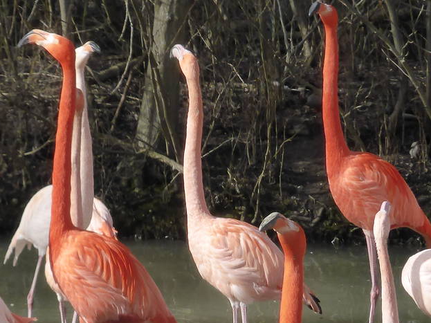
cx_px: -22
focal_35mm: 190
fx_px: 2365
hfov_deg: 10.3
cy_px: 221
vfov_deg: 7.8
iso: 200
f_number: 5
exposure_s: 1/640
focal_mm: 12.5
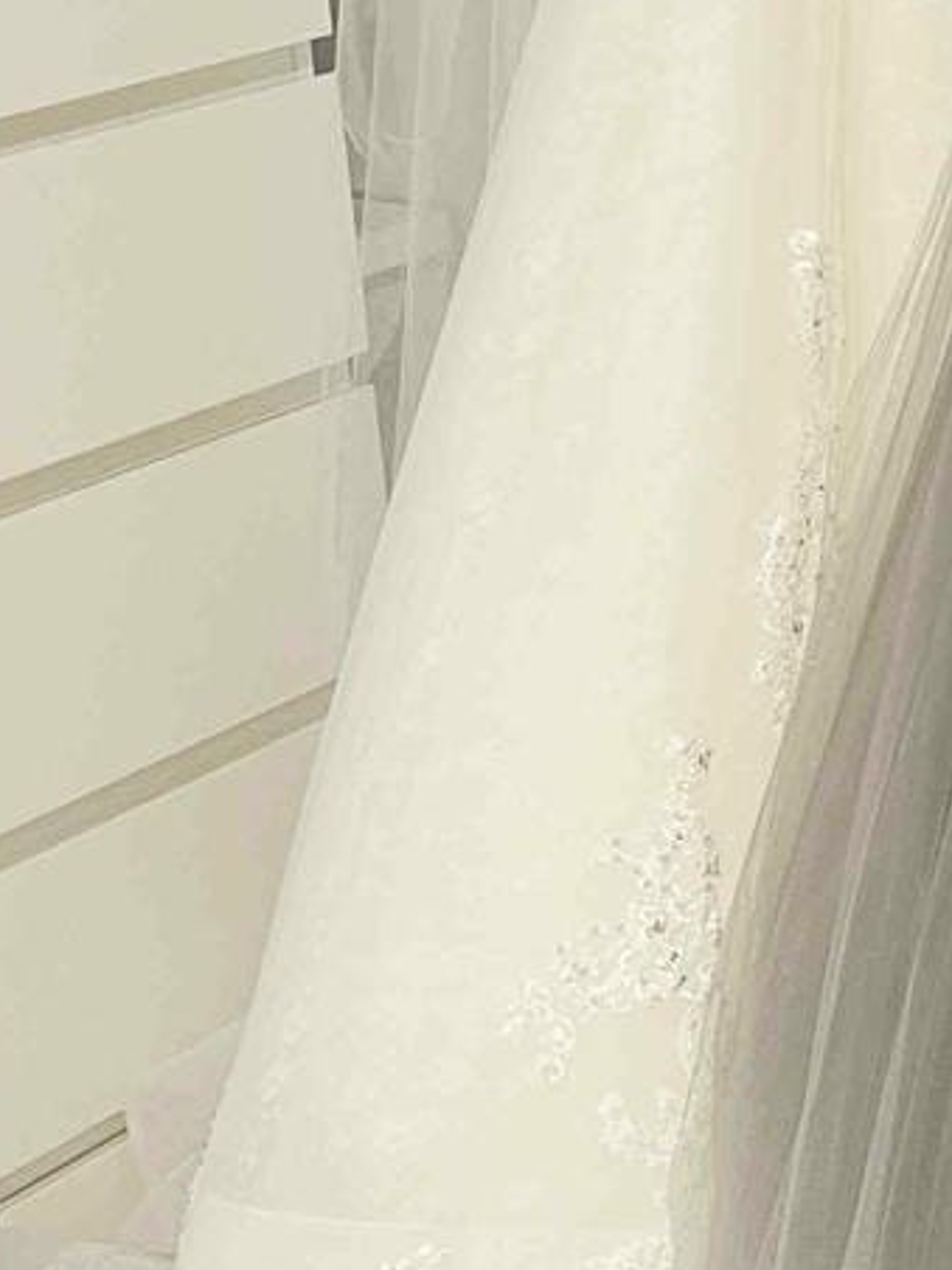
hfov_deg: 14.7
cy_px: 334
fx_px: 3374
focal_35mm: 92
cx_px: 1519
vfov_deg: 21.2
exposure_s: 1/60
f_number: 1.5
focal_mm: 5.7
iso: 100
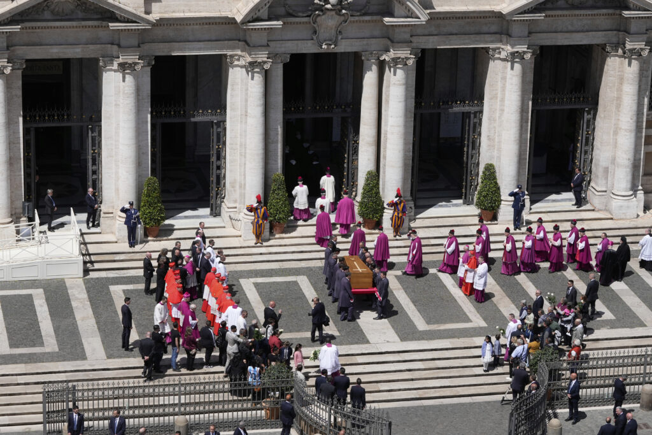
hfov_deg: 19.3
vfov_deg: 12.9
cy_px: 218
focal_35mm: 106
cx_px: 326
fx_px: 1920
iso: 320
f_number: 7.1
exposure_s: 1/1600
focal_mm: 71
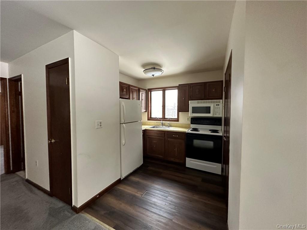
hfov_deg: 102.1
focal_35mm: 14
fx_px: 124
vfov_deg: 85.7
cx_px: 154
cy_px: 115
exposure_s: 1/60
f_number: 2.2
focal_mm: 2.22
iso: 500
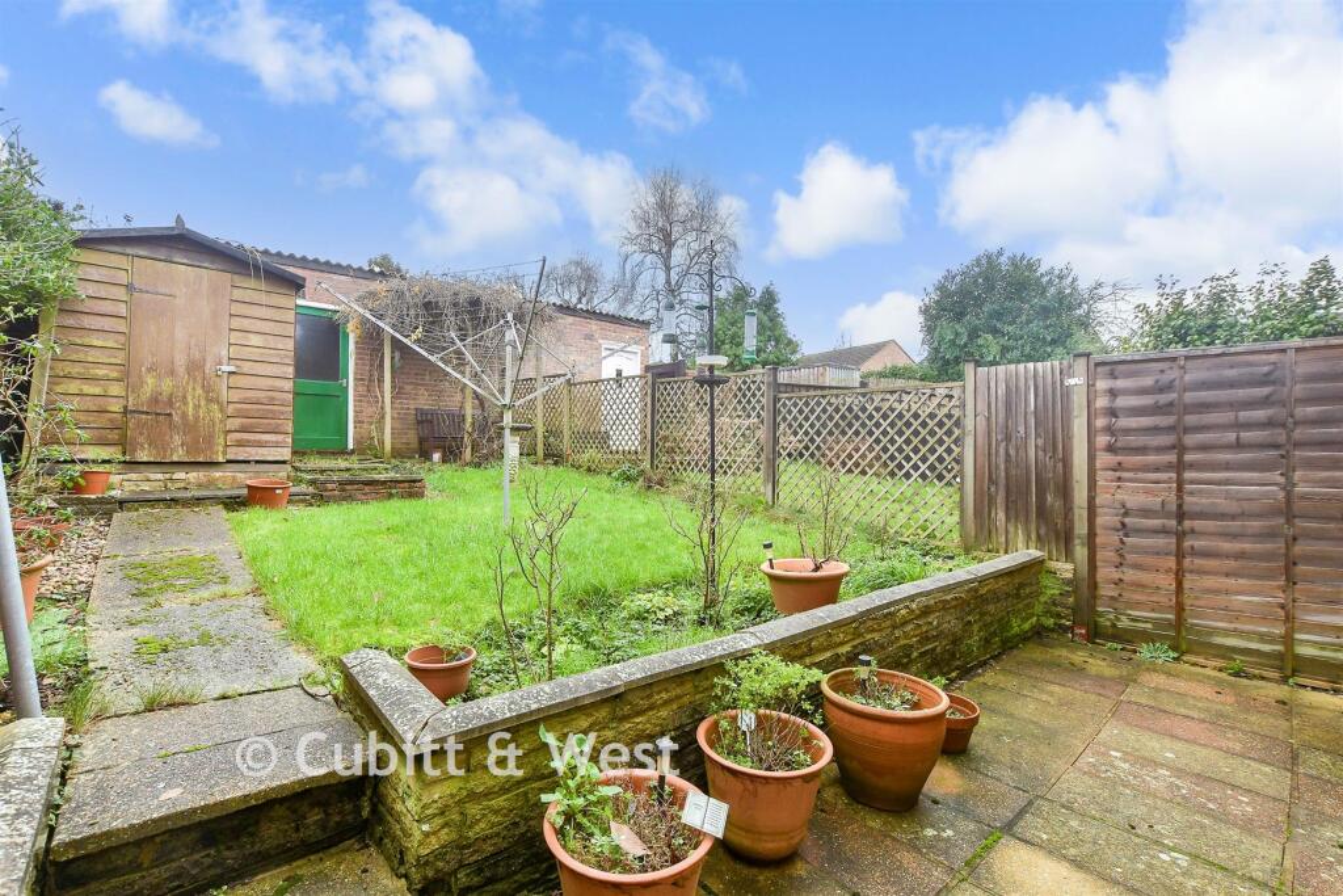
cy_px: 448
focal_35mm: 15
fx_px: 560
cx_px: 672
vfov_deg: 77.3
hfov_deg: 100.4
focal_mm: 10
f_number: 8
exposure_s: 1/50
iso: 160
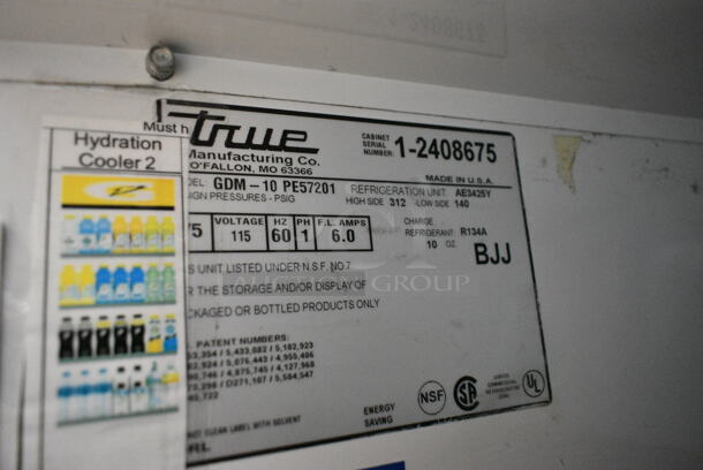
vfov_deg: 48.0
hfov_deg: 67.3
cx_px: 352
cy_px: 235
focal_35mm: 27
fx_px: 528
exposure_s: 1/60
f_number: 4
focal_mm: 18
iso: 6400
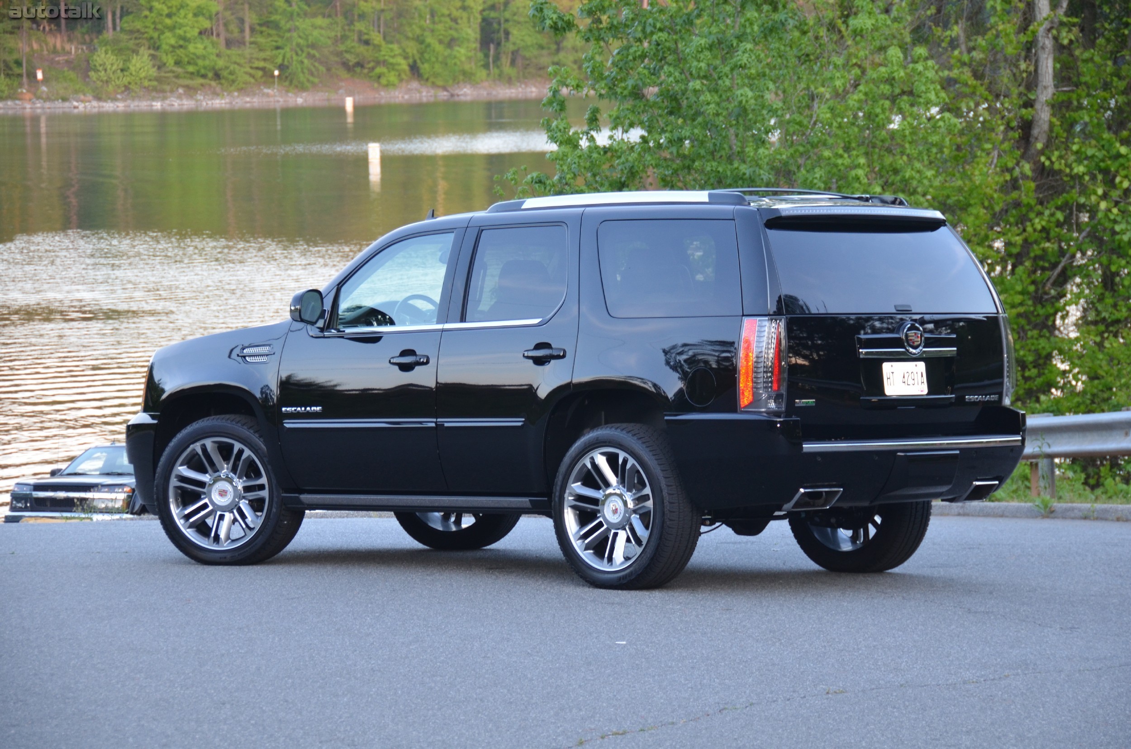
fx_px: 3856
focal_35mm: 123
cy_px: 374
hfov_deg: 16.7
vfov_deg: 11.1
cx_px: 566
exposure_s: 1/60
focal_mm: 82
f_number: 5
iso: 500
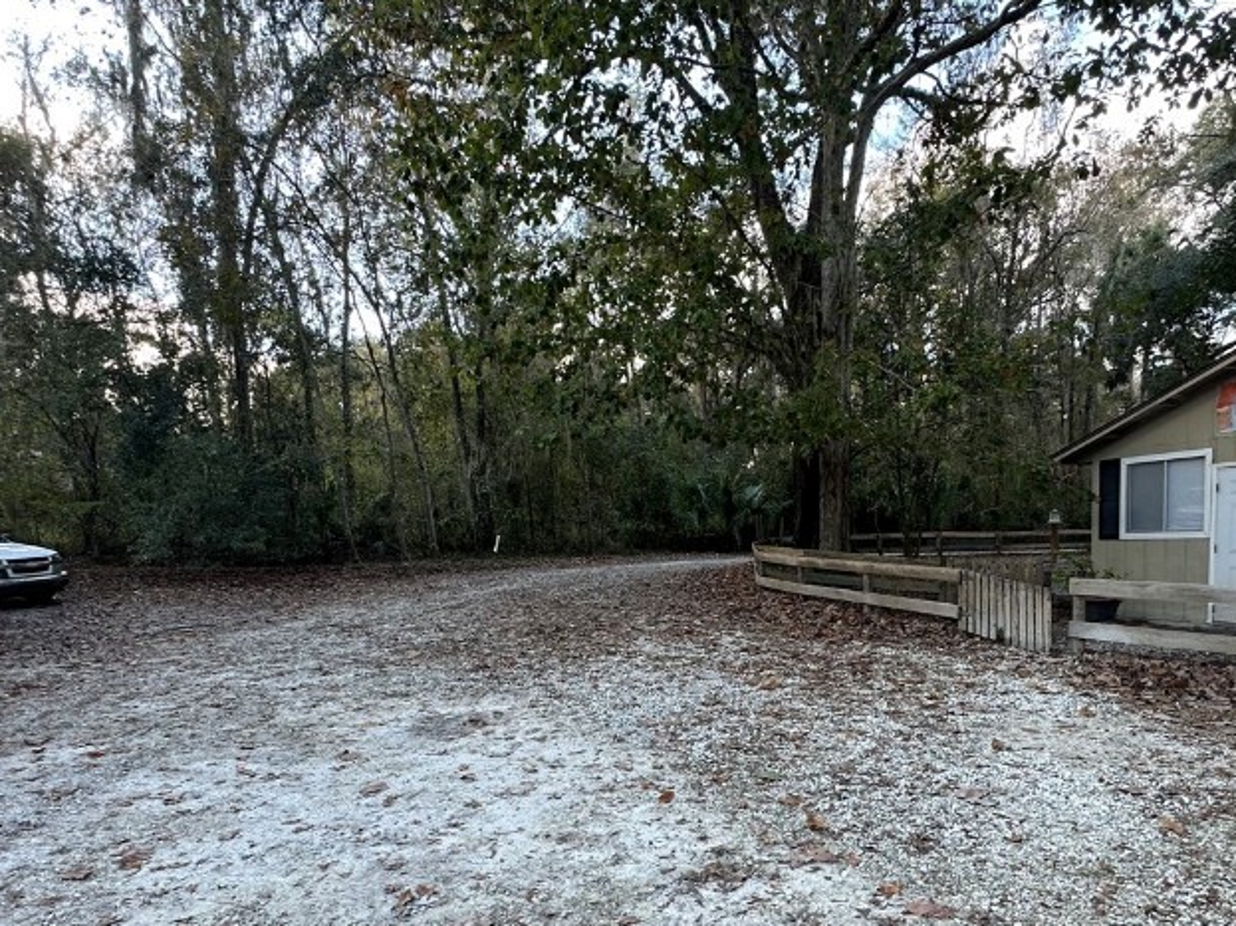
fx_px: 821
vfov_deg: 57.6
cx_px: 675
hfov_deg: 73.8
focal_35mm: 23
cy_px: 615
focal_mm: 2.22
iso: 64
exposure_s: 1/99
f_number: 2.2
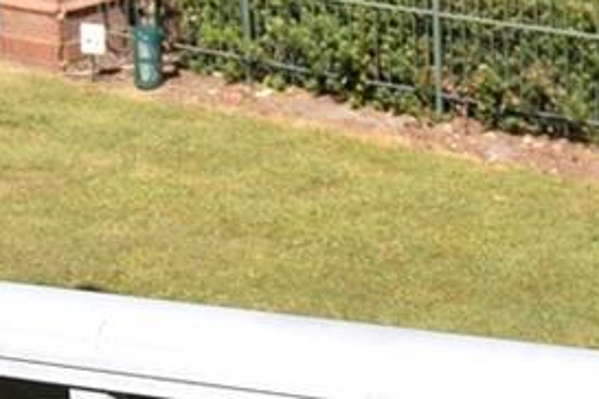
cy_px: 200
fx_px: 1464
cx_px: 344
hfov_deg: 23.1
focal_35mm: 88
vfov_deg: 15.5
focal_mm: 10
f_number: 9
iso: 100
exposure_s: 1/200
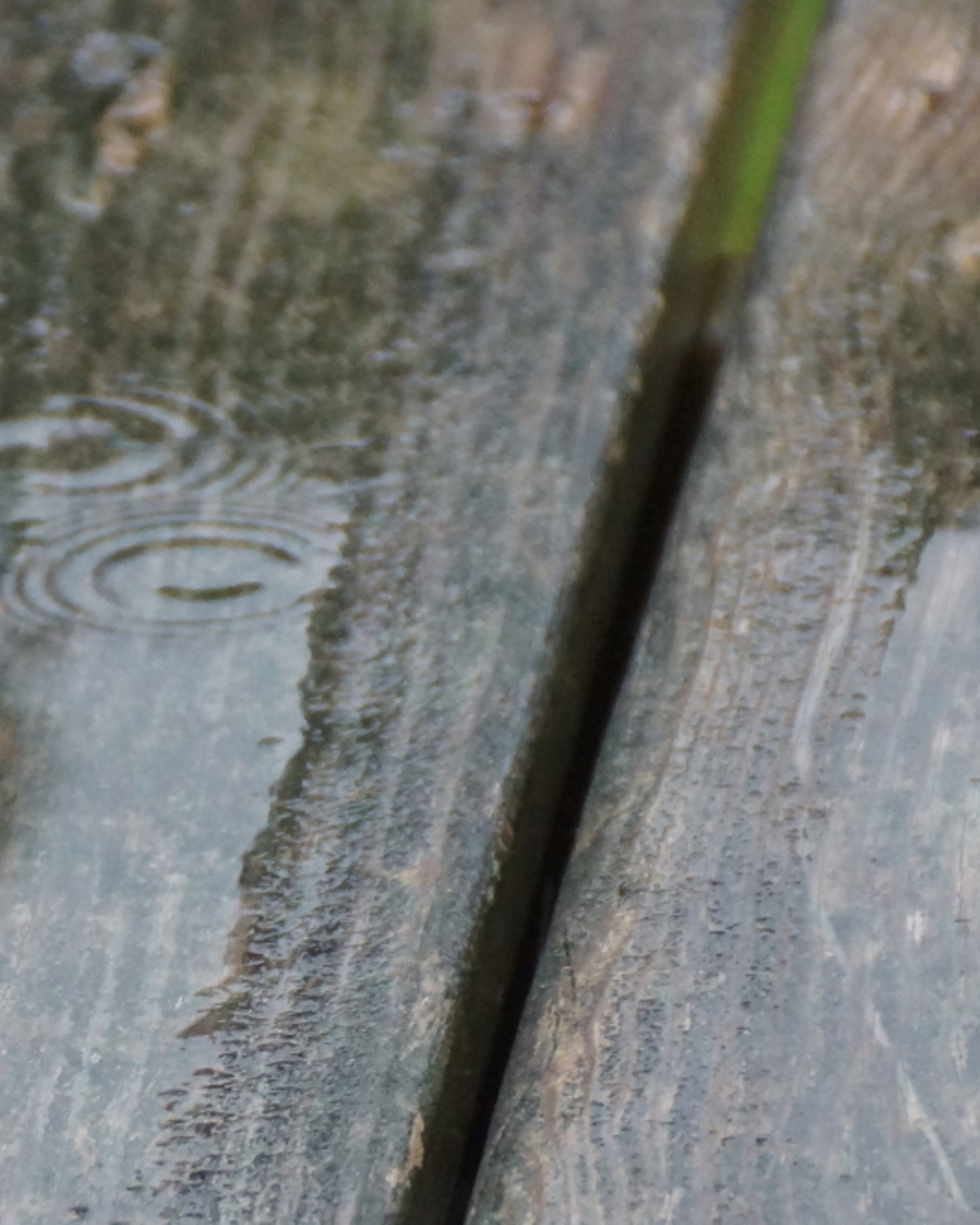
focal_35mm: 530
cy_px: 612
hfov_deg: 2.9
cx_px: 166
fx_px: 19220
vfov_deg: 3.7
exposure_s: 1/160
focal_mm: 250
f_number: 6.3
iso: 1600
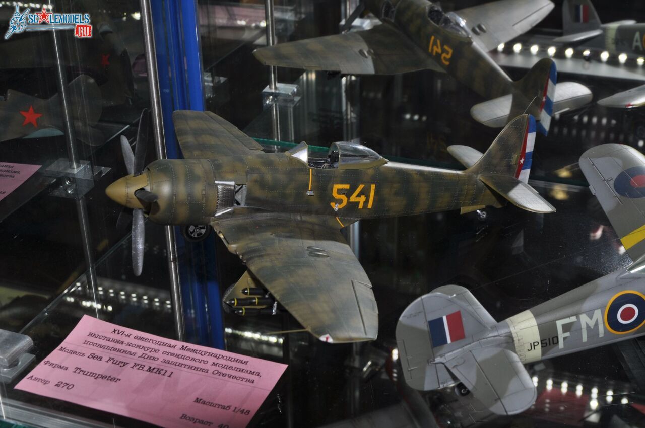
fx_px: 1127
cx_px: 322
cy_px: 214
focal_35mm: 63
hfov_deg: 31.9
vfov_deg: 21.5
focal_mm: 42
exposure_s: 1/200
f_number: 13
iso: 200
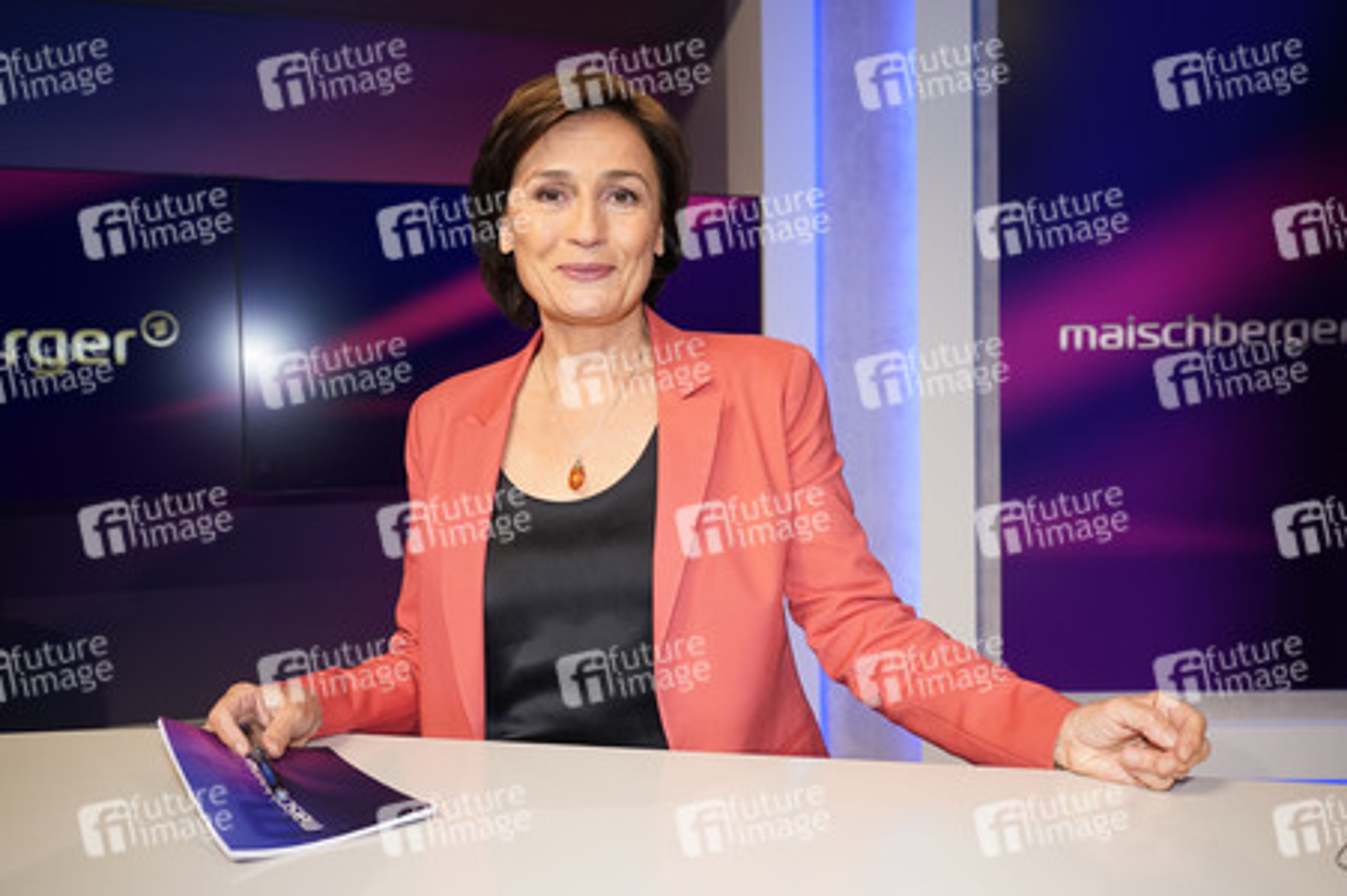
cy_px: 448
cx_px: 674
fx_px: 1122
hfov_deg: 62.0
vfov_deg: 43.5
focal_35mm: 30
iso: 2000
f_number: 5
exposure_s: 1/160
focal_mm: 30
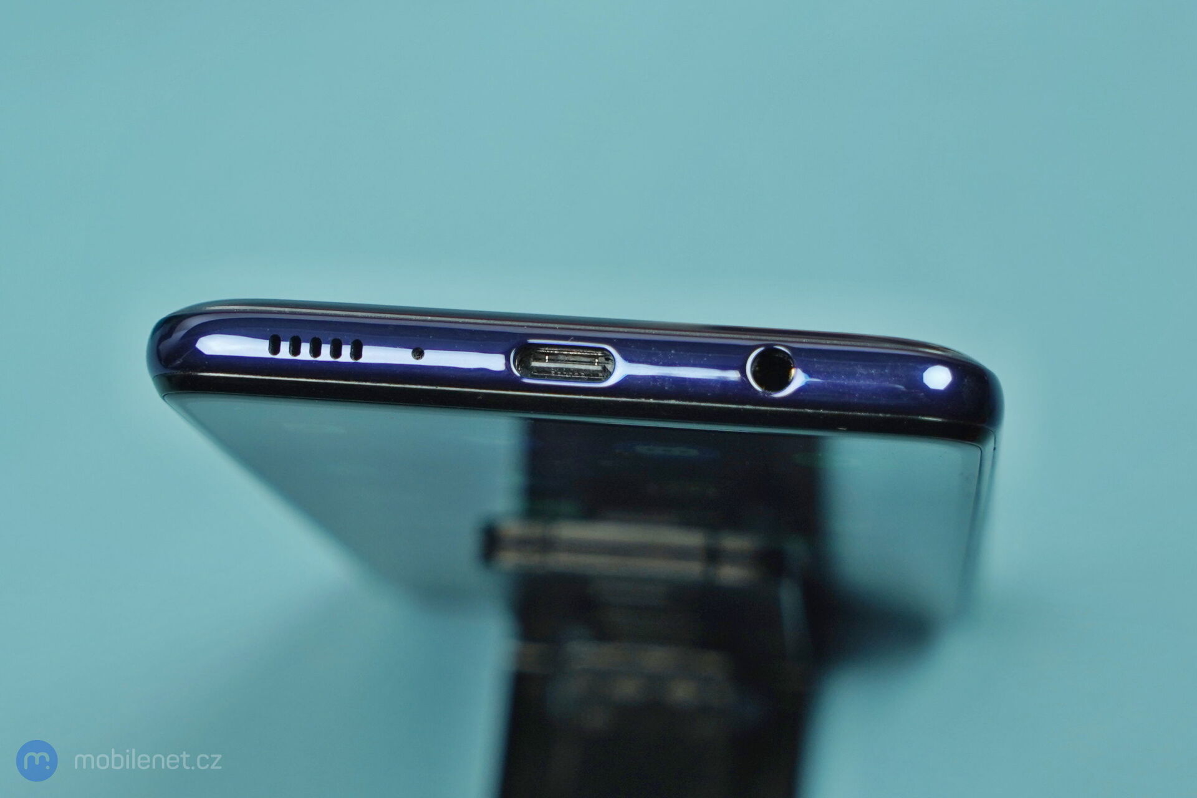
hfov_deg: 33.9
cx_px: 598
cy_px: 399
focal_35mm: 59
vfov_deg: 23.0
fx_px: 1962
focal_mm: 59
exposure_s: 1/125
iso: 640
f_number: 5.6
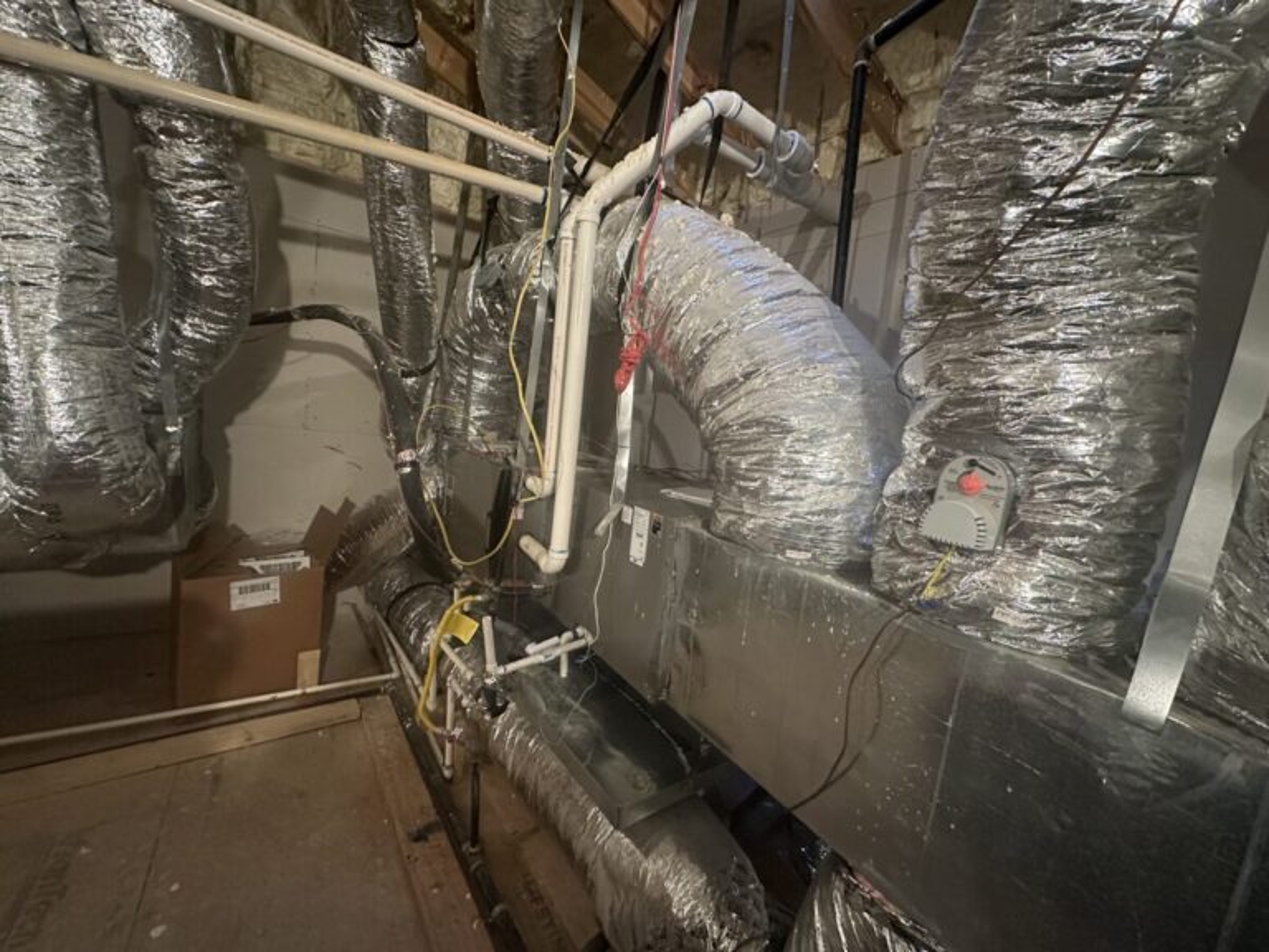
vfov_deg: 85.7
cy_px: 476
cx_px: 634
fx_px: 513
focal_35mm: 14
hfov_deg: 102.1
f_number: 2.2
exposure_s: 1/60
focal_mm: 2.22
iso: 1000
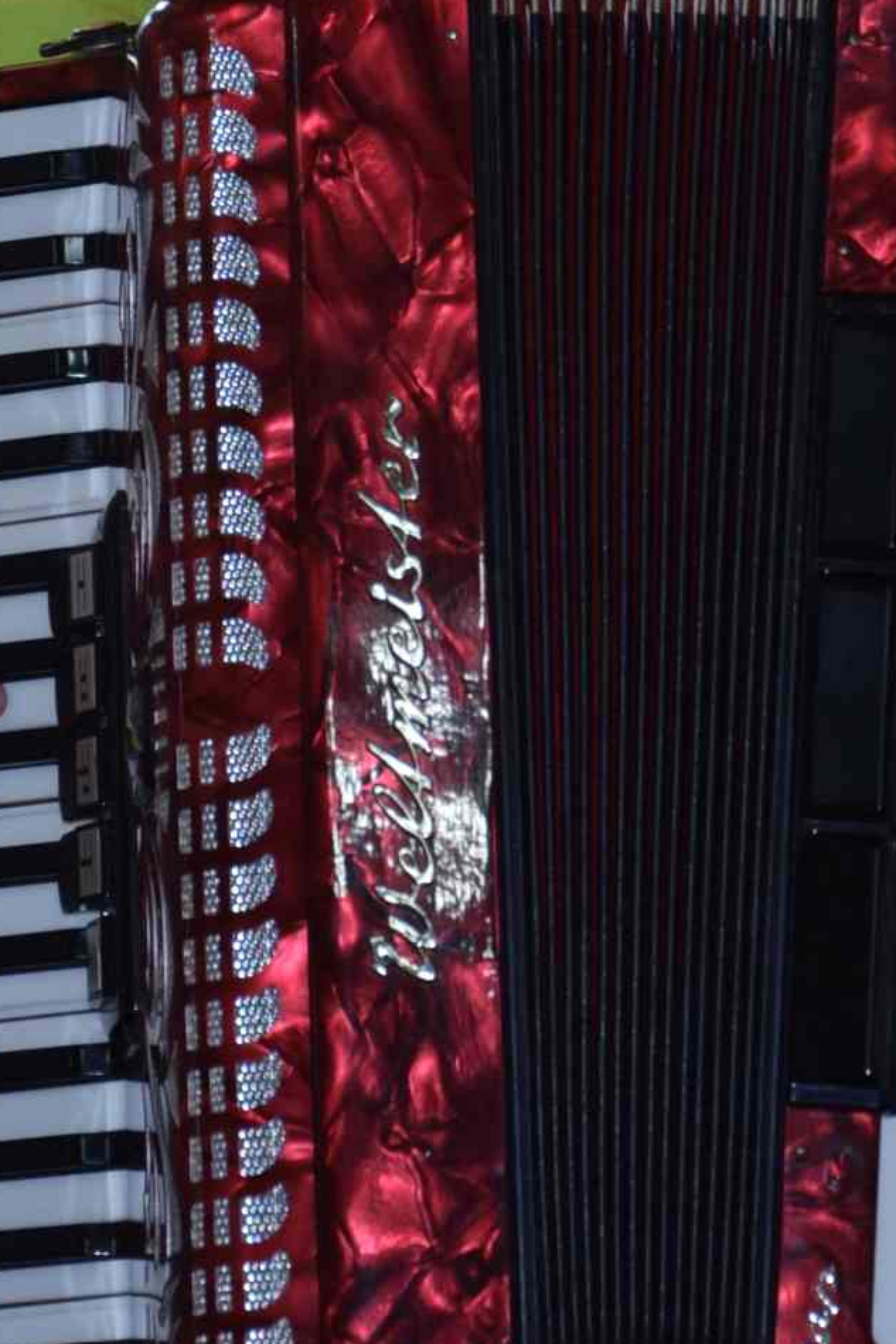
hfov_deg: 4.1
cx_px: 59
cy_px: 3
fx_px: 12361
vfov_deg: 6.2
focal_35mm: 331
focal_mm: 70
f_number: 5.3
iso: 400
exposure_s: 1/100
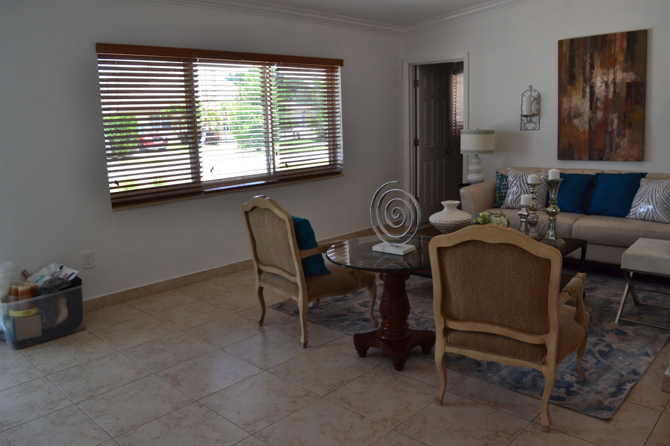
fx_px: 502
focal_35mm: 27
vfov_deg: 47.9
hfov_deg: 67.4
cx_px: 335
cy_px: 223
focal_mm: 18
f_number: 8
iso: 400
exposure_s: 1/60
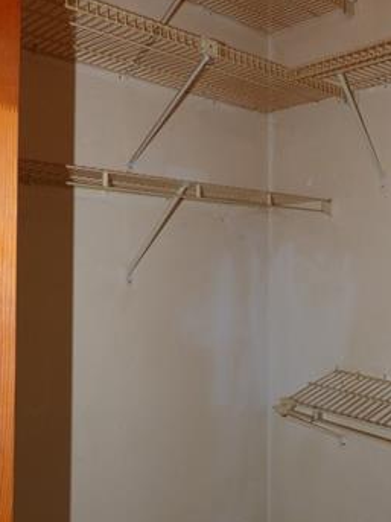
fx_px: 527
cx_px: 237
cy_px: 253
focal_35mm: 35
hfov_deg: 40.5
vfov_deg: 52.6
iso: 160
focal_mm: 3.58
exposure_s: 1/50
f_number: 3.2
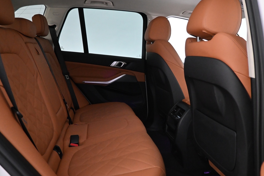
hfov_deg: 61.9
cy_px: 92
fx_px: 220
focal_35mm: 30
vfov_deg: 43.6
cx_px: 132
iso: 4000
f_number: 3.5
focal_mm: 16
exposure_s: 1/60
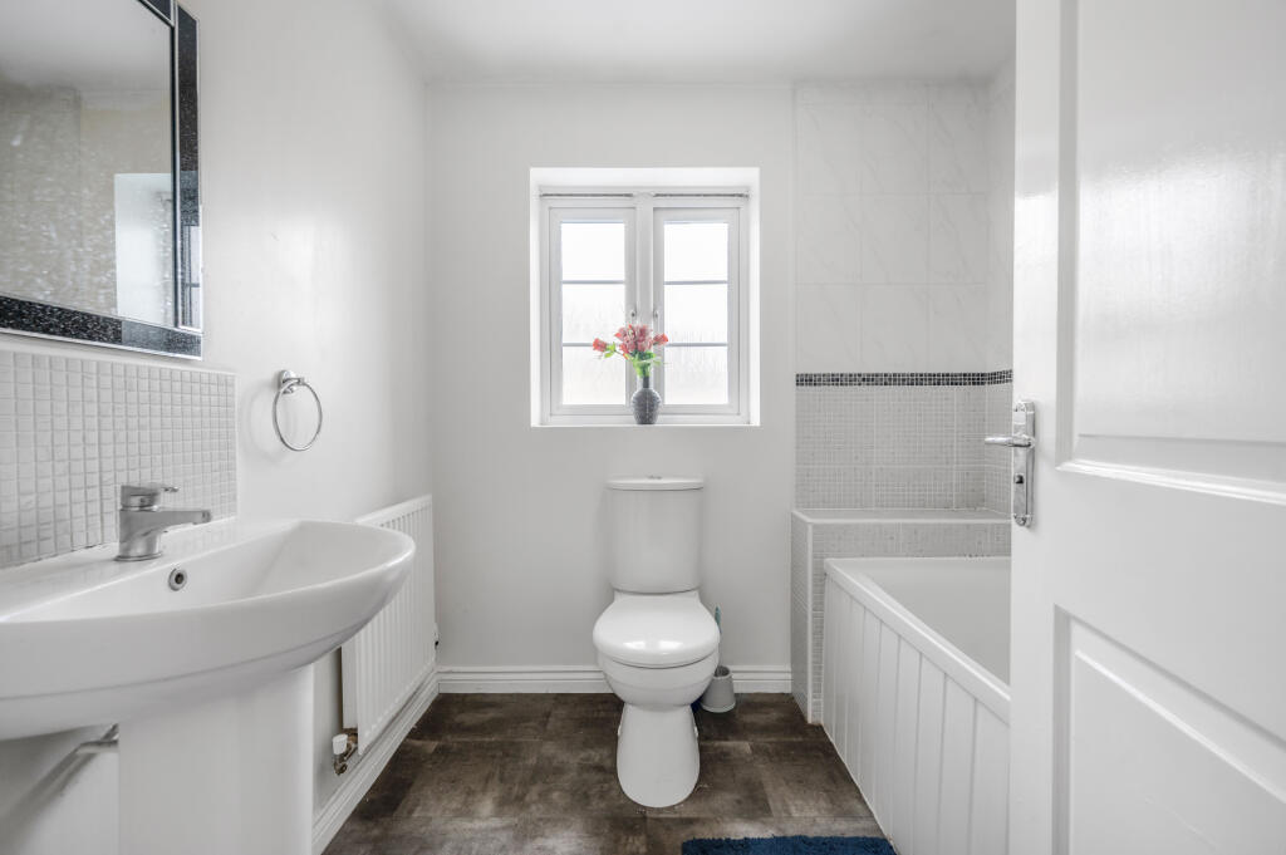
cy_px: 428
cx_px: 643
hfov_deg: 100.4
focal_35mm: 15
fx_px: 535
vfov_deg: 77.2
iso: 250
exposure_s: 1/50
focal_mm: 15
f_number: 6.3
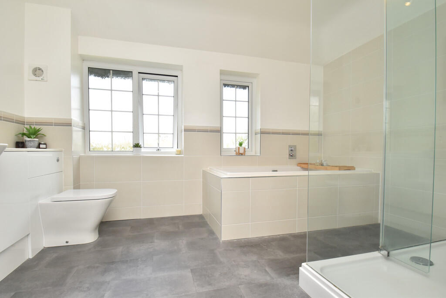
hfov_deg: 95.0
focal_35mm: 16
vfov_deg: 72.1
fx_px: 204
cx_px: 223
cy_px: 149
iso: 500
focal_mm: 11
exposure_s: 1/60
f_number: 9
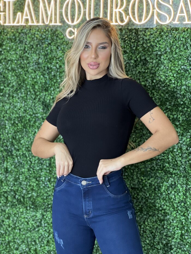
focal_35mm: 77
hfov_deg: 19.1
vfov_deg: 25.3
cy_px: 127
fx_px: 566
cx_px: 96
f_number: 2.8
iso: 160
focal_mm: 9
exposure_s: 1/120
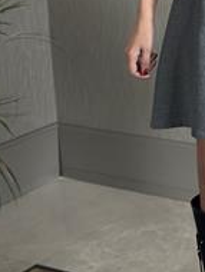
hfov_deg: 11.3
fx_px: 1008
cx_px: 258
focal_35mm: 128
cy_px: -72
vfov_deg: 14.8
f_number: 1.78
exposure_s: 1/33
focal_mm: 6.86
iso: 640
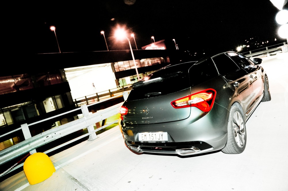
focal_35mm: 24
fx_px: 192
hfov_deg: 73.8
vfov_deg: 53.1
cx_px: 144
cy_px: 96
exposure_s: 1/10
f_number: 10
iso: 3200
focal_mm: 24
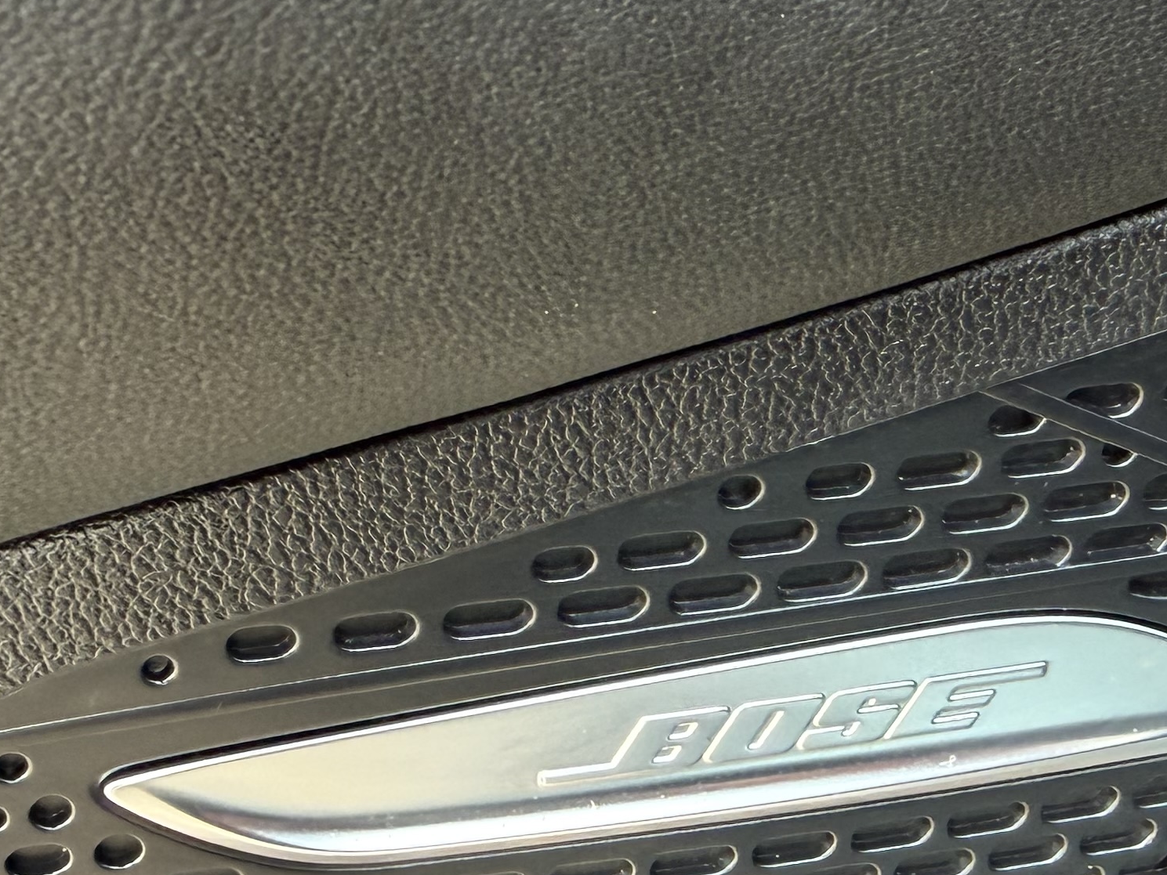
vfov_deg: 22.6
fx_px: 2192
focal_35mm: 65
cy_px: 527
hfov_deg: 29.5
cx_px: 807
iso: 250
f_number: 2.2
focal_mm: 2.22
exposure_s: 1/121
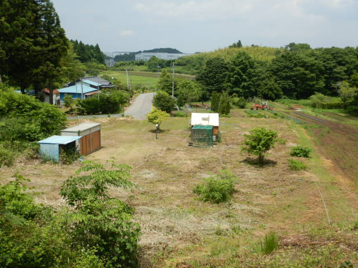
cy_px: 134
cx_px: 179
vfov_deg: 38.7
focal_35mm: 37
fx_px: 383
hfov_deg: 50.1
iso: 125
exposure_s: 1/800
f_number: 4.2
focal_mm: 6.6
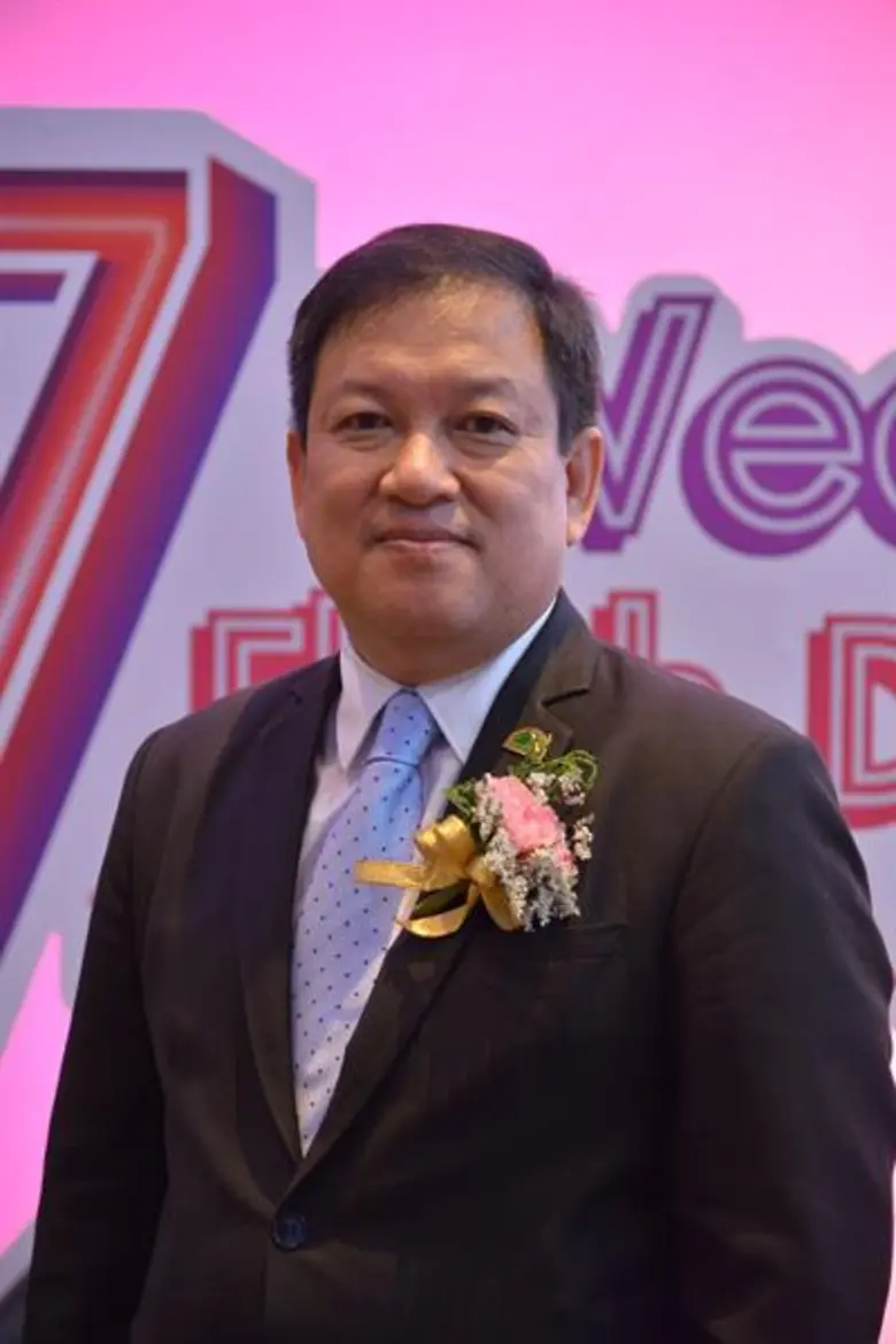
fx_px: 3546
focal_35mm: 95
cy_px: 672
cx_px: 448
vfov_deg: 21.5
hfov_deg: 14.4
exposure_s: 1/125
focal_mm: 95
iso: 2000
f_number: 4
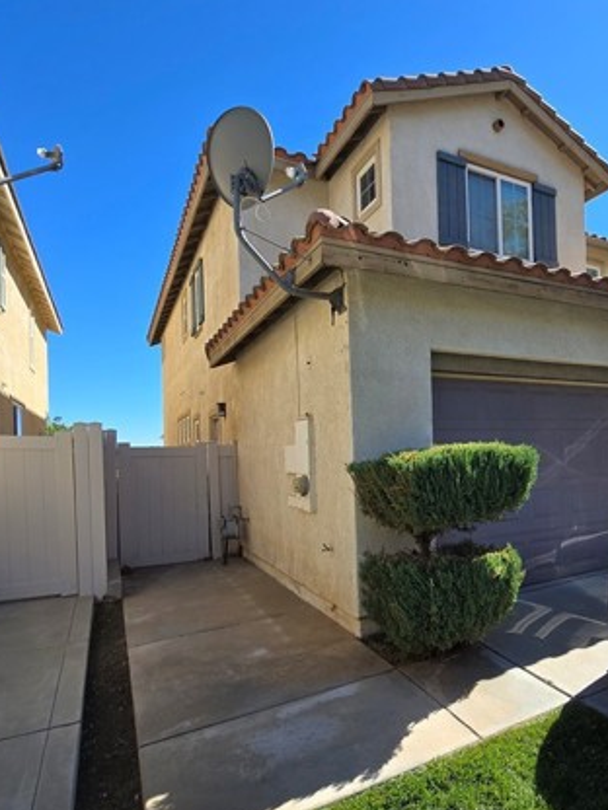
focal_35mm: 20
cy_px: 448
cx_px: 411
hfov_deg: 64.1
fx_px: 468
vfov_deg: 81.5
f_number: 2.2
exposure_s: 1/1325
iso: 50
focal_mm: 2.2
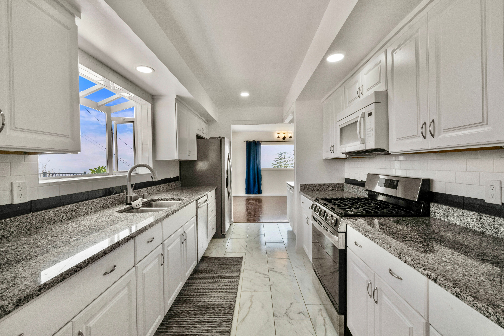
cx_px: 252
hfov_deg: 100.4
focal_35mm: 15
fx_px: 210
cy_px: 168
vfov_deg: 77.3
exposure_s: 1/30
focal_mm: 10
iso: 250
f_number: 13
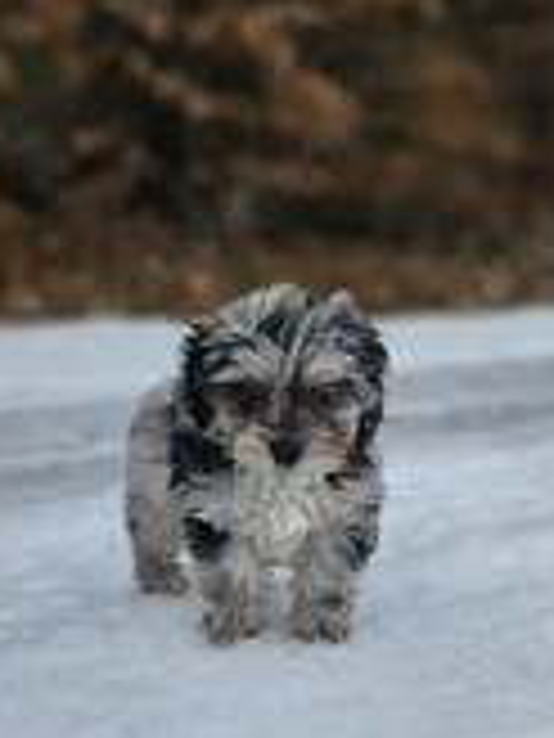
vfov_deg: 33.2
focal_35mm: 56
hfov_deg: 26.0
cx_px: 338
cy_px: 608
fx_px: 1195
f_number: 1.7
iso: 12
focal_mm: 6.3
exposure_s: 1/588
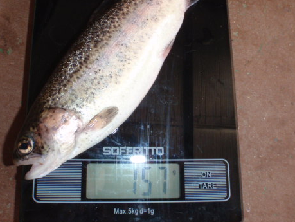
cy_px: 75
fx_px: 333
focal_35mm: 39
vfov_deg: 36.5
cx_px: 132
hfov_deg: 47.8
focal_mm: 5
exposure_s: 1/30
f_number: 5
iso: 100
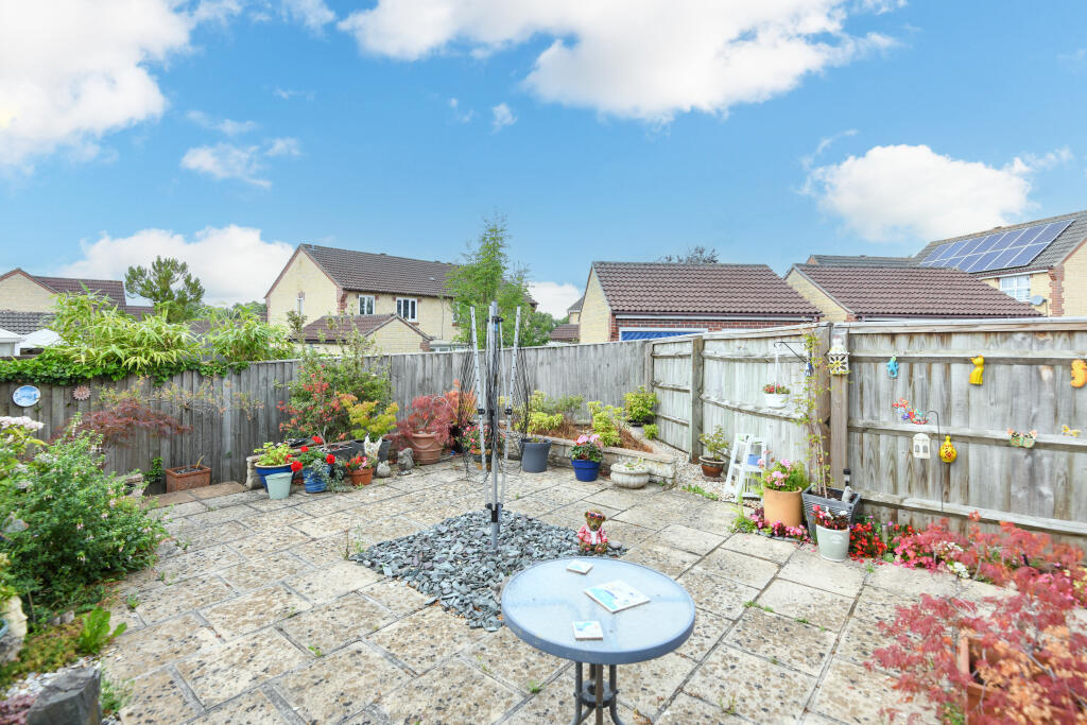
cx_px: 544
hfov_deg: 96.7
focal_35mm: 16
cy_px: 362
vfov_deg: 73.8
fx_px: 483
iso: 200
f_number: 6.3
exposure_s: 1/320
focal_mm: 16
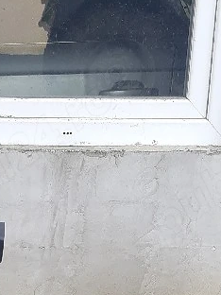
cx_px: 73
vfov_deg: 16.2
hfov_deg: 13.3
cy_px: 445
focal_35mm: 111
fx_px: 945
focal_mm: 3.93
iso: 40
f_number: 1.7
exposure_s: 1/192
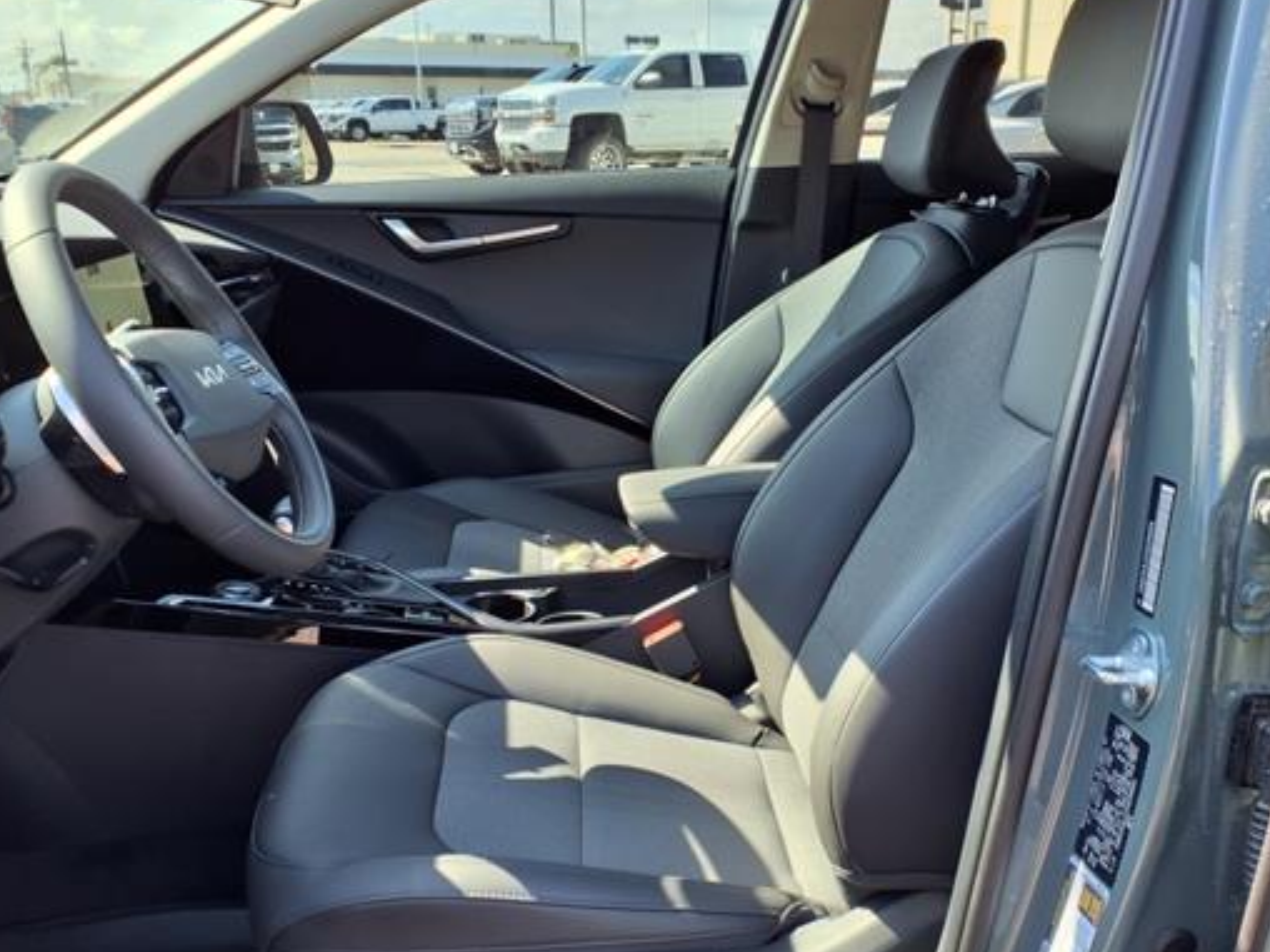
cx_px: 690
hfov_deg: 53.9
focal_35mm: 34
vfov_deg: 41.6
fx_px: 1247
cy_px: 565
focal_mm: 3.58
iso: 40
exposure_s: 1/204
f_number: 1.9
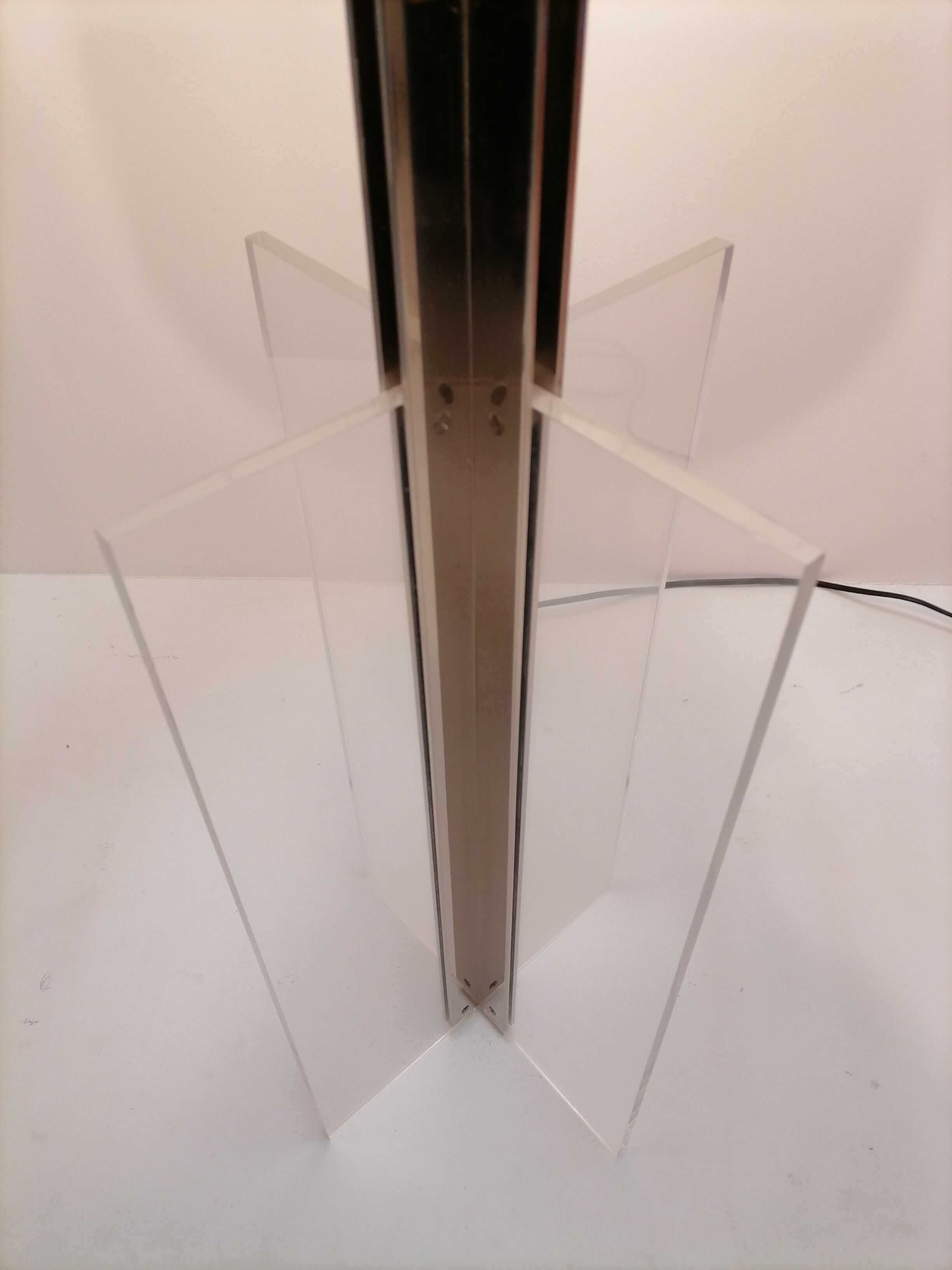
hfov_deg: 53.1
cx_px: 476
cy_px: 635
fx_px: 953
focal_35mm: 26
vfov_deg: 67.3
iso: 160
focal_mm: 5.4
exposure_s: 1/33.3
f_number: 1.8
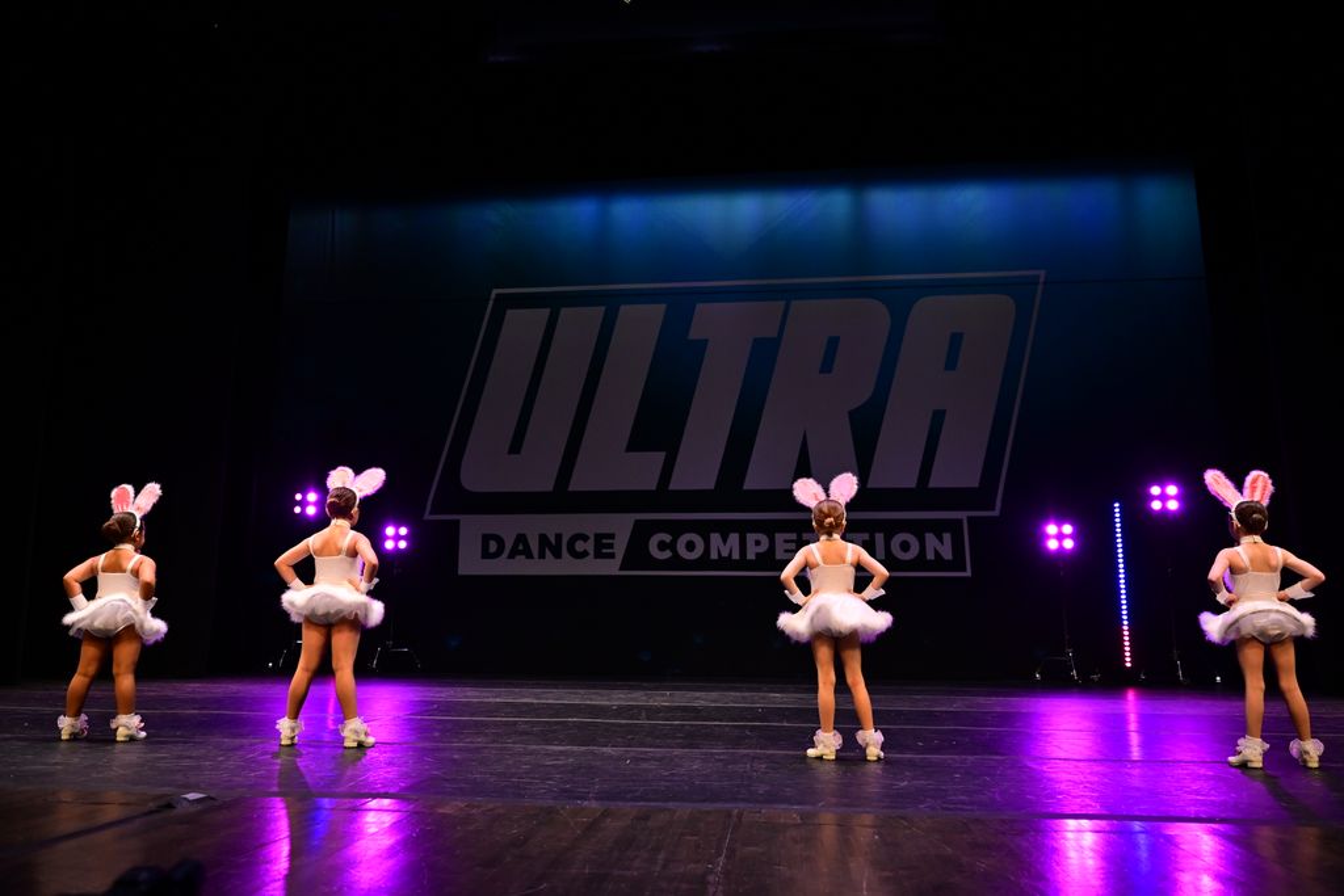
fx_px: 1027
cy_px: 448
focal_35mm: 28
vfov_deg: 47.2
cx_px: 672
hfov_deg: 66.4
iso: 2500
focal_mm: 27.5
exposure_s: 1/1000
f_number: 3.2
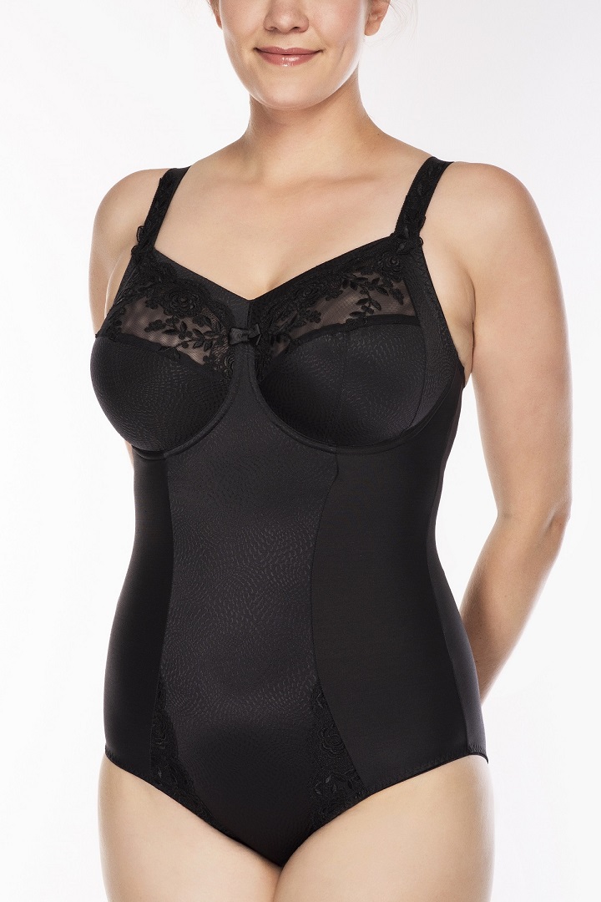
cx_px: 300
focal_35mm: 85
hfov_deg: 16.1
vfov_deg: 23.9
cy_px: 451
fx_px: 2128
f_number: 10
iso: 125
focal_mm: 85
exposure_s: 1/160
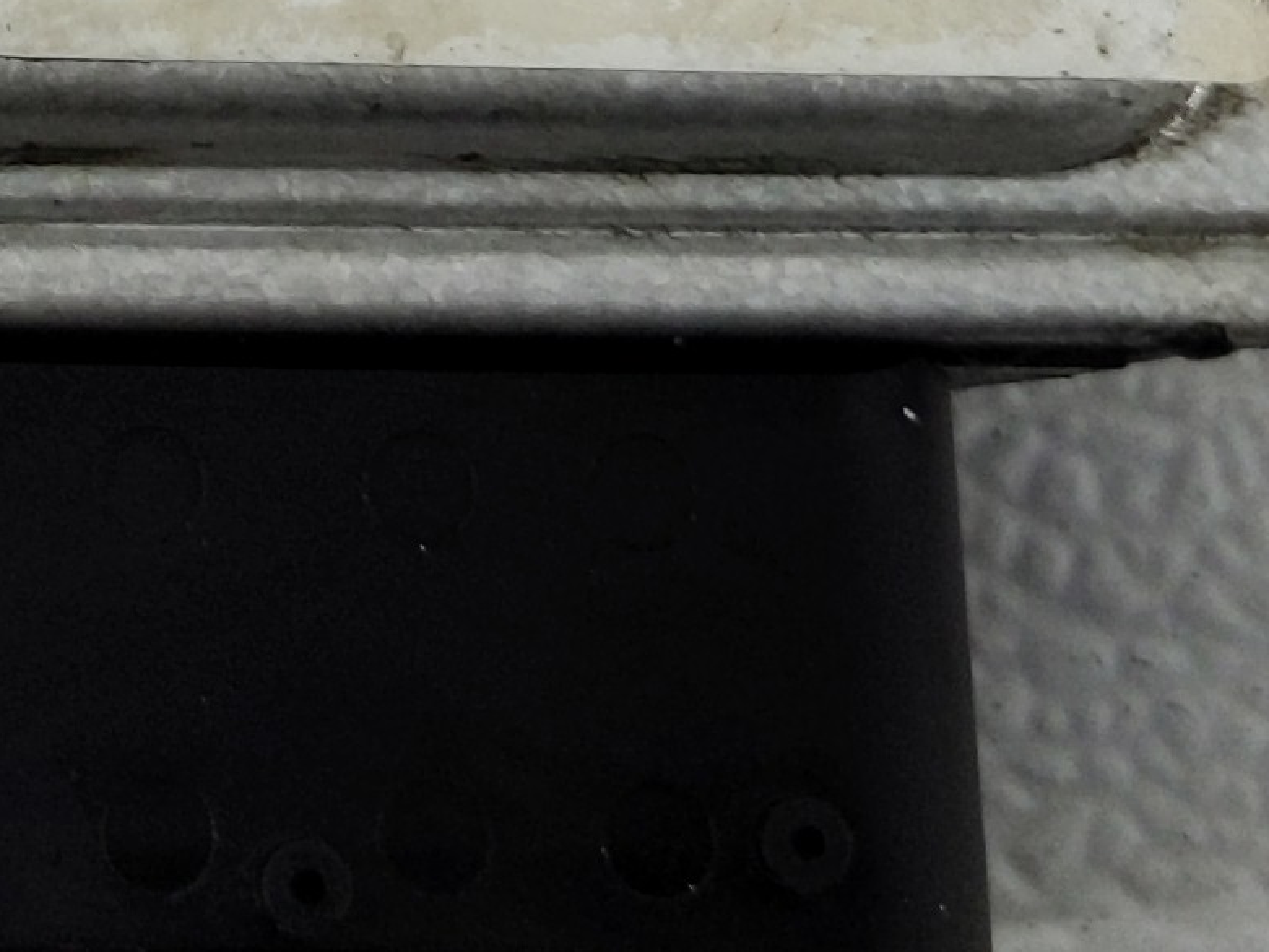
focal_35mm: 129
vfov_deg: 10.4
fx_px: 4730
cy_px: -1035
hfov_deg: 14.4
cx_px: -551
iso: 55
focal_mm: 4.38
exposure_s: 1/146
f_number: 1.73
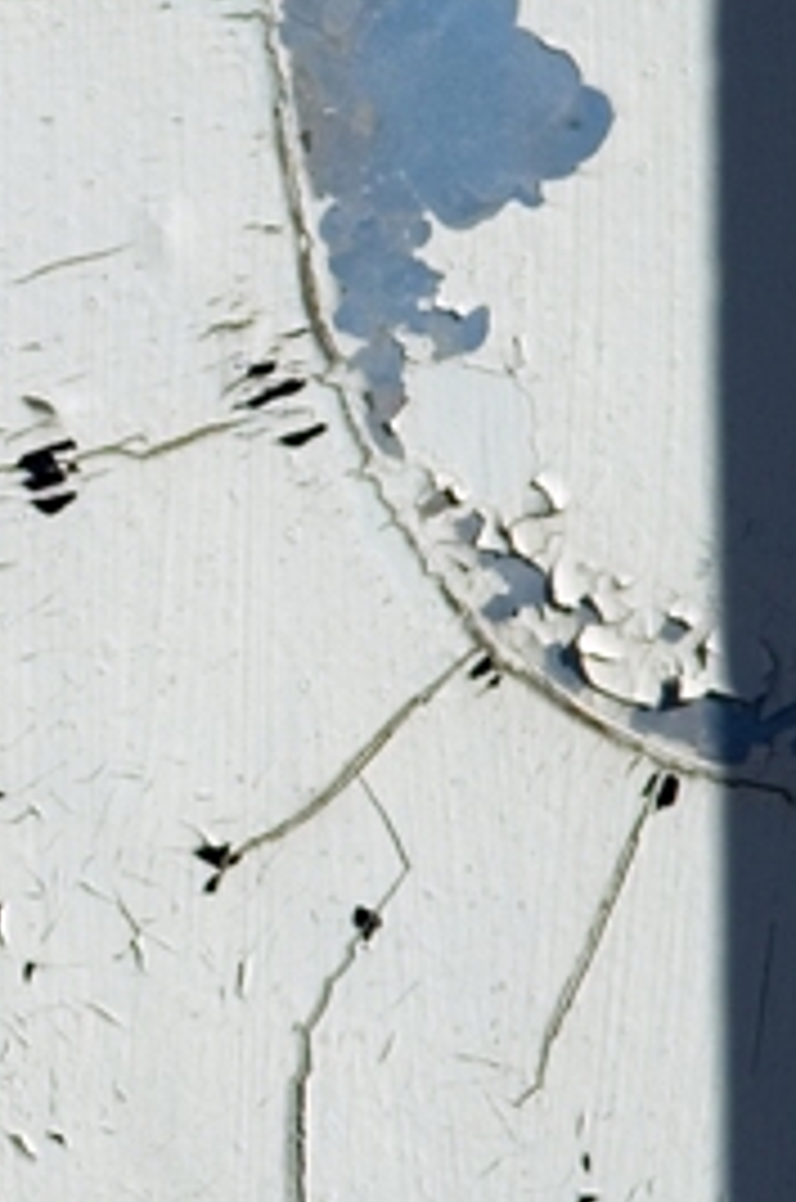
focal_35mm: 355
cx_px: -526
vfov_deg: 5.8
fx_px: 11819
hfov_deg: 3.8
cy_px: 495
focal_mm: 70
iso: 200
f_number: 11
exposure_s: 1/640
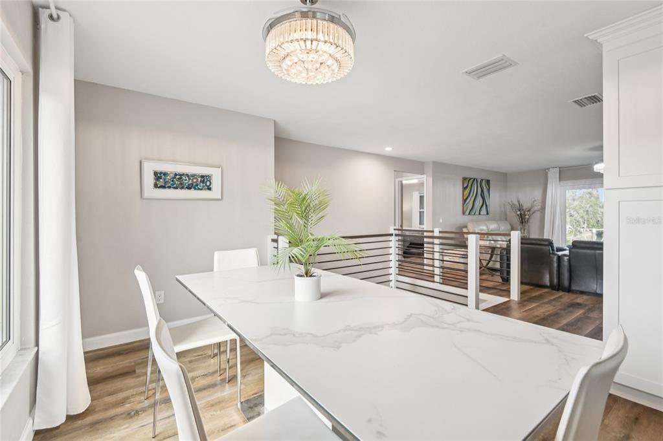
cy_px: 220
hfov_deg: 96.8
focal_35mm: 16
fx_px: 295
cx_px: 332
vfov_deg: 73.7
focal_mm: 16
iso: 400
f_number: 8
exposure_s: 1/50
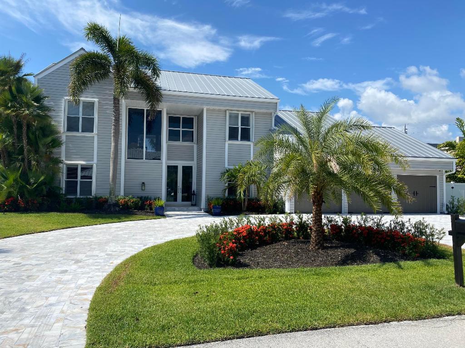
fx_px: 349
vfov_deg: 53.1
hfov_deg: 67.3
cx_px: 232
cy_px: 174
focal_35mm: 26
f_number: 1.8
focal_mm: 4.25
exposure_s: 1/3731
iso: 32
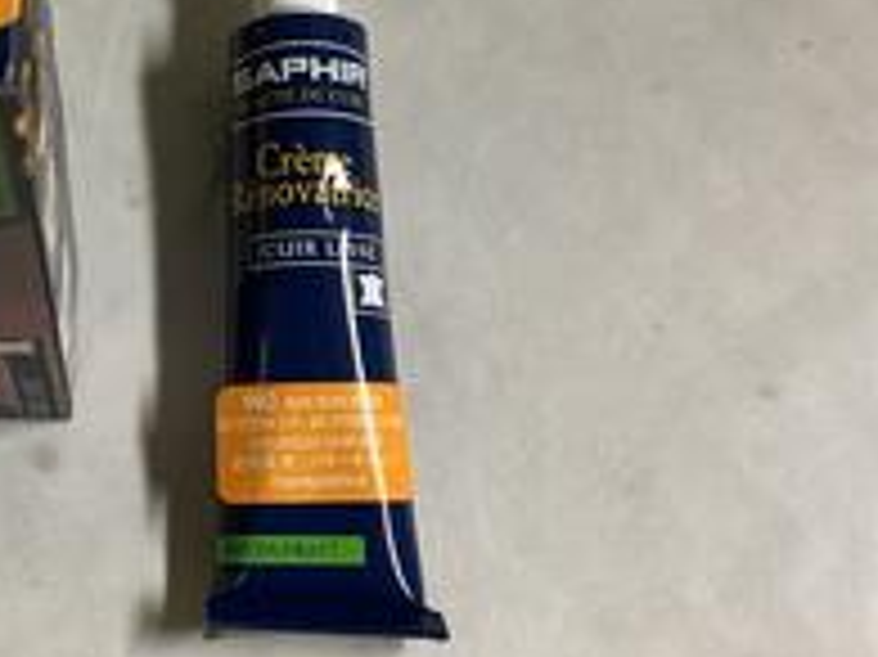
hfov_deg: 27.8
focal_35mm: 67
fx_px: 1698
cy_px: 220
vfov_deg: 21.8
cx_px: 63
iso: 125
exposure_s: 1/50
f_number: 1.8
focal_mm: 3
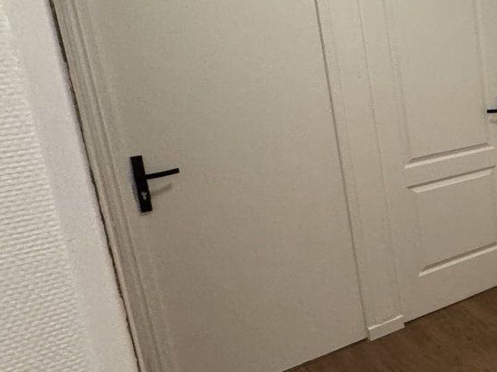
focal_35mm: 40
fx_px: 574
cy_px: 109
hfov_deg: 31.6
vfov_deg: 35.4
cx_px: 690
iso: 640
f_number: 2.2
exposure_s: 1/60
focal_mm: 2.22
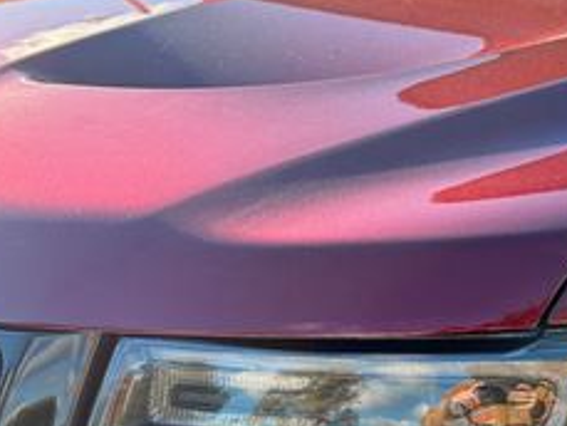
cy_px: 416
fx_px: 1098
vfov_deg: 21.3
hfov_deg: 28.1
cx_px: 480
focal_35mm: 67
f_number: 1.78
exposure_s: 1/1032
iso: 100
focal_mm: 6.76
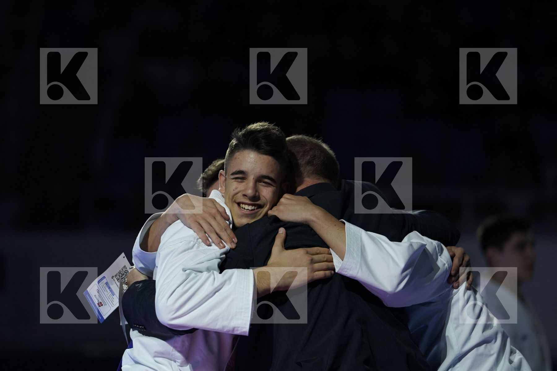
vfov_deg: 7.0
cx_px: 278
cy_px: 186
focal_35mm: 195
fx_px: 3017
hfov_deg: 10.5
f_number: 2.8
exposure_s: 1/500
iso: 1250
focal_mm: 195
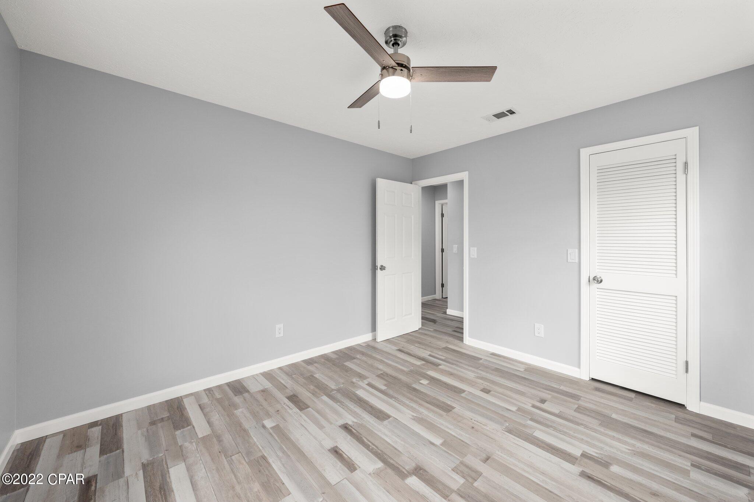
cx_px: 377
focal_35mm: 14
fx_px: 293
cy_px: 251
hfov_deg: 104.3
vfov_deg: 81.2
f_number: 10
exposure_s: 1/10
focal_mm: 14
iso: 500
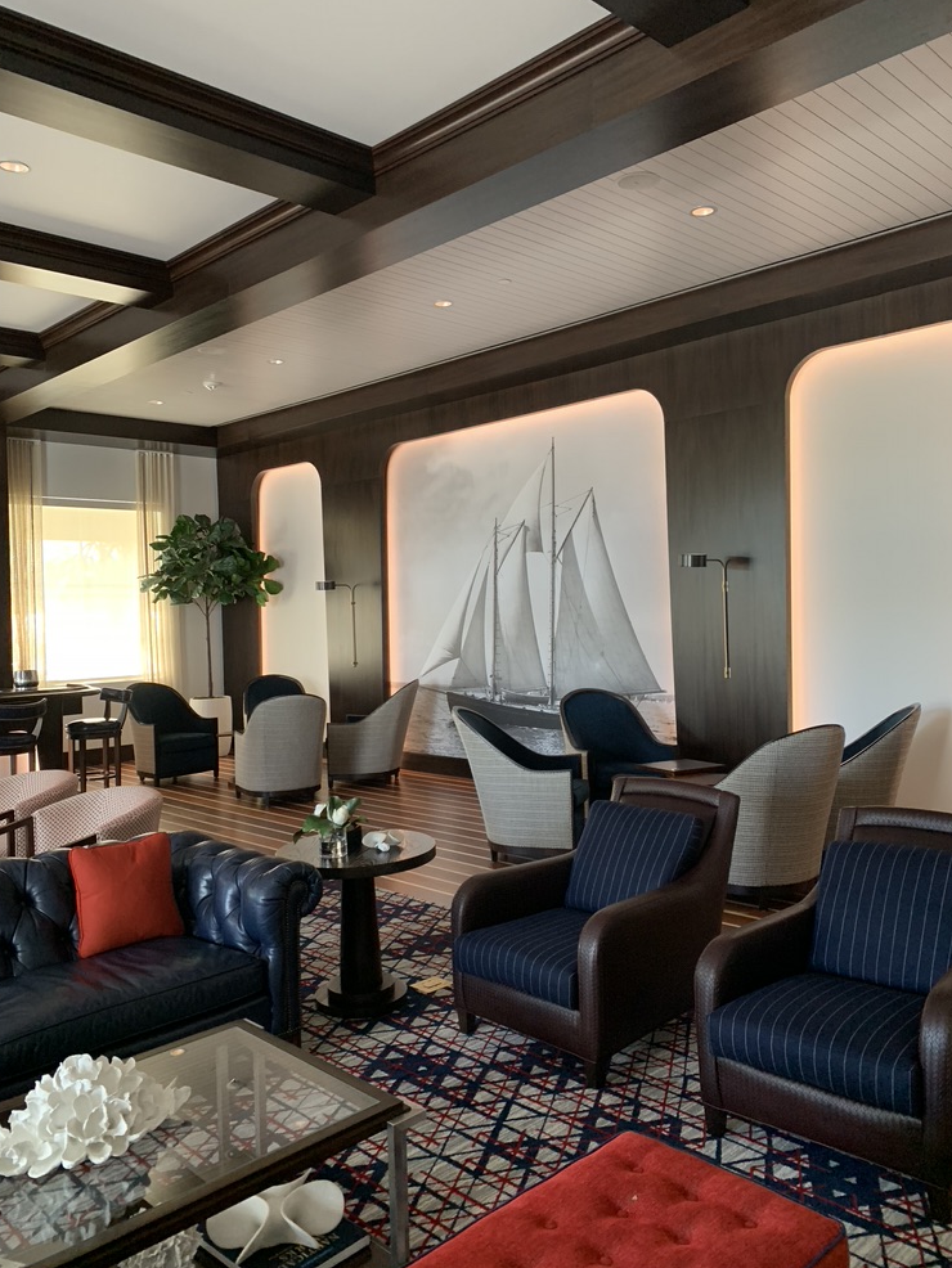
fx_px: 990
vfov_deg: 65.3
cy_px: 622
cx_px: 475
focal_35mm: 27
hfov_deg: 51.4
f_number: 1.8
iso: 200
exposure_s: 1/60
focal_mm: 4.25
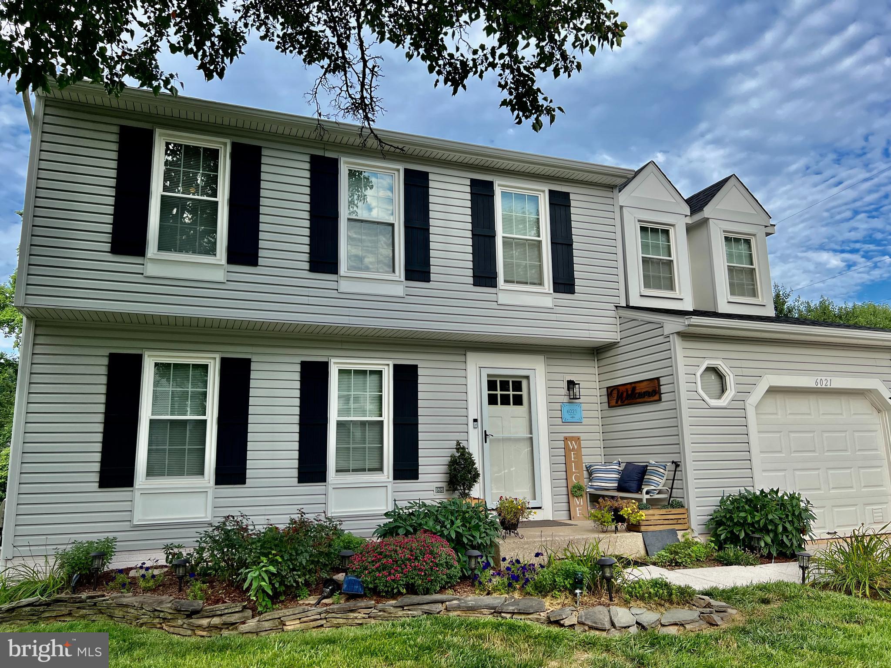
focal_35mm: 26
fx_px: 669
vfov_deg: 53.1
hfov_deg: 67.3
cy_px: 334
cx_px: 446
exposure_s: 1/1553
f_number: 1.5
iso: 50
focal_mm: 5.7
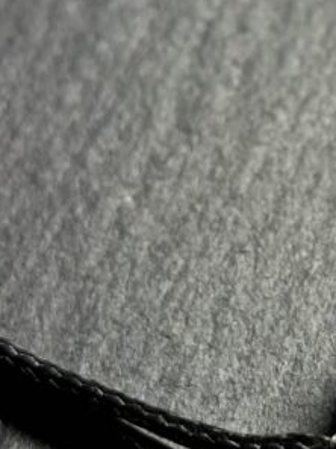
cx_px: 354
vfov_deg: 18.2
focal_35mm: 108
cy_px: 235
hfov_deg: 13.5
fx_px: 1398
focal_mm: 4
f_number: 1.8
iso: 640
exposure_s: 1/25
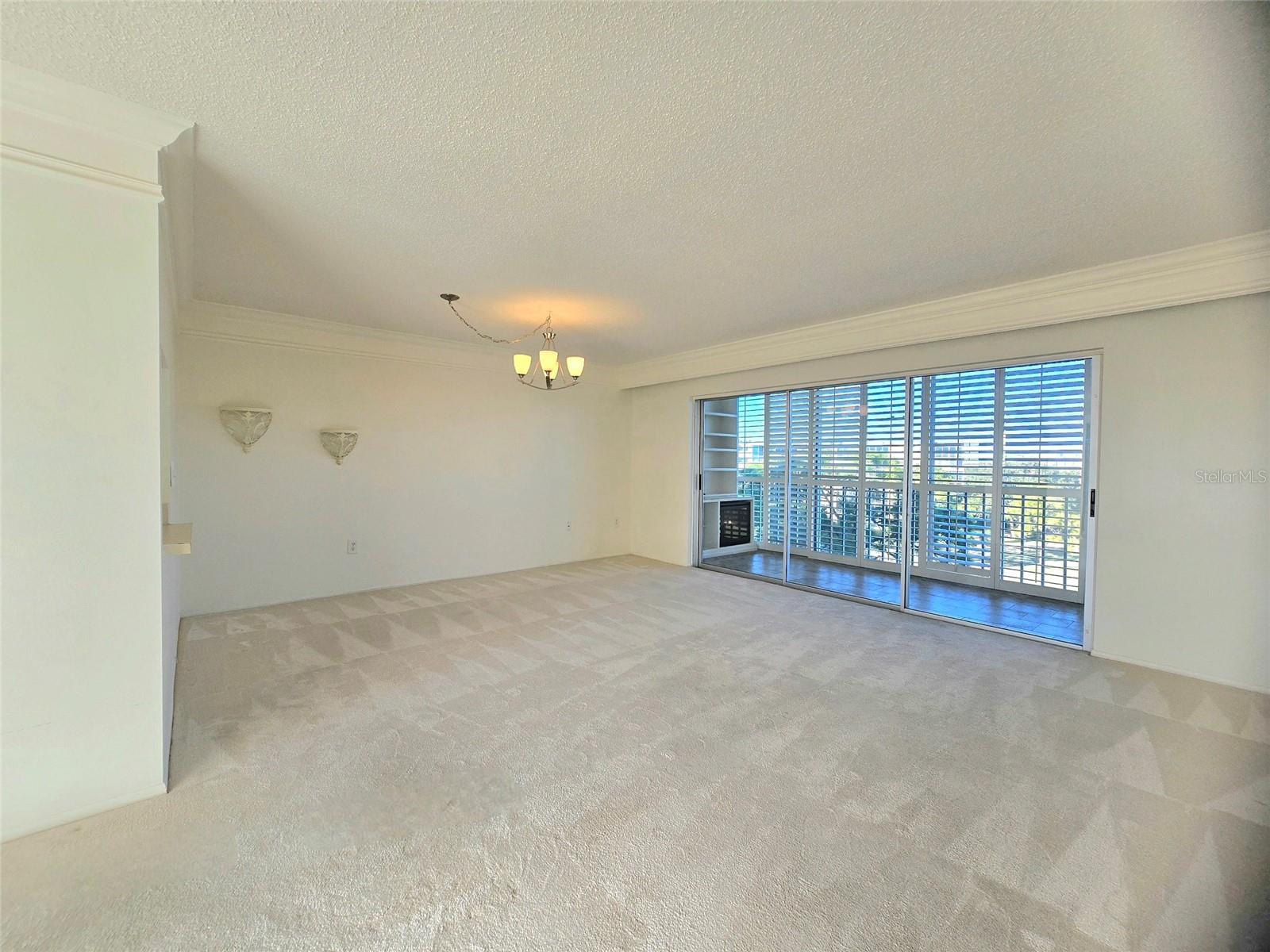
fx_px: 477
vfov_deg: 89.9
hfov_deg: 106.2
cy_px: 476
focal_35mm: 13
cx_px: 635
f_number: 2.2
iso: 50
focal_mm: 2.2
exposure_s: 1/250
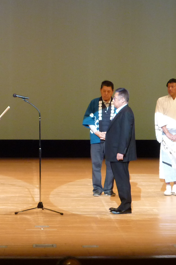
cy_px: 132
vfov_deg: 12.1
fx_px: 1247
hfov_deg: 8.1
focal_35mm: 170
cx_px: 46
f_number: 3.9
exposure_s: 1/50
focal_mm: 11.4
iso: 200
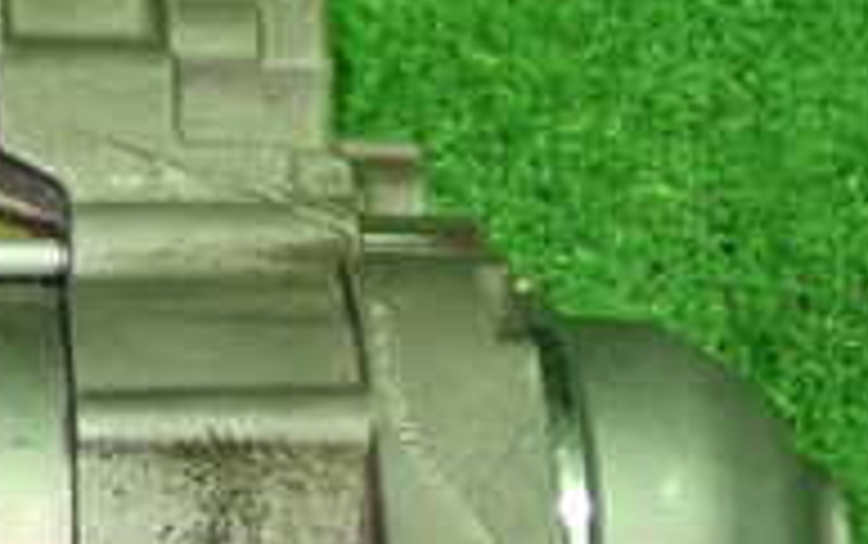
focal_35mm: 135
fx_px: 3196
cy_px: 387
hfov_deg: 15.0
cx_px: -157
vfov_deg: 9.7
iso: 800
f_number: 2.8
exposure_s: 1/25
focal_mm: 7.31
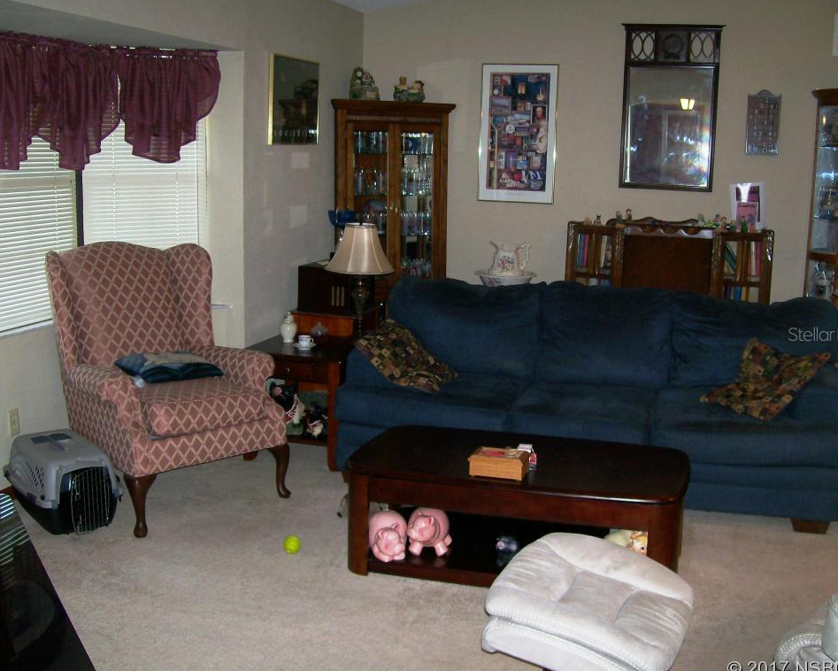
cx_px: 419
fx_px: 943
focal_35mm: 38
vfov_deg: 39.2
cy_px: 334
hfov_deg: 47.9
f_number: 2.7
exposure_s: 1/64
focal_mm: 6
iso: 80
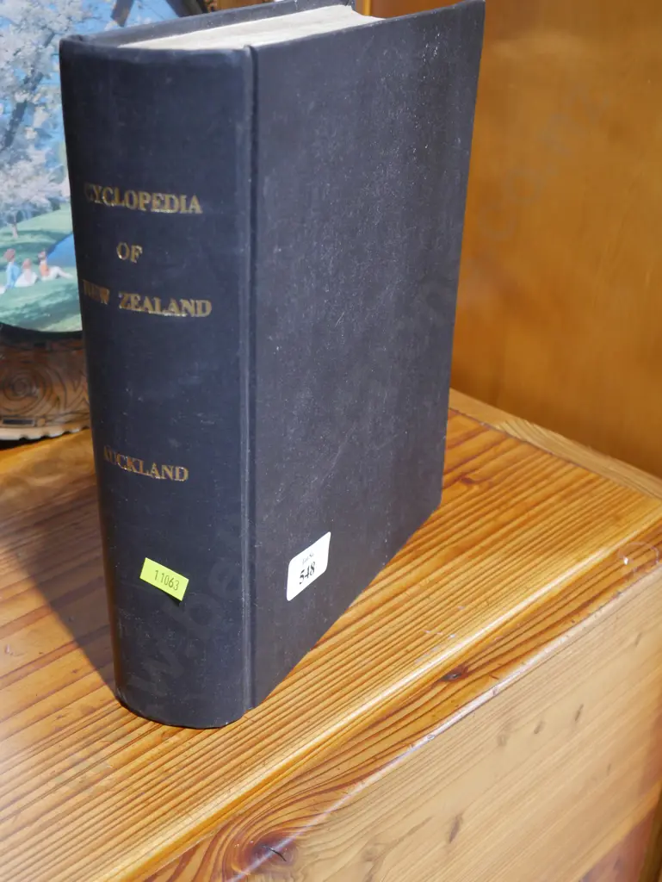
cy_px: 441
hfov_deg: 34.4
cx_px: 331
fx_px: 1070
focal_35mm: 42
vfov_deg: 44.8
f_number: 4.6
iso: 1600
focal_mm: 21
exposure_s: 1/60
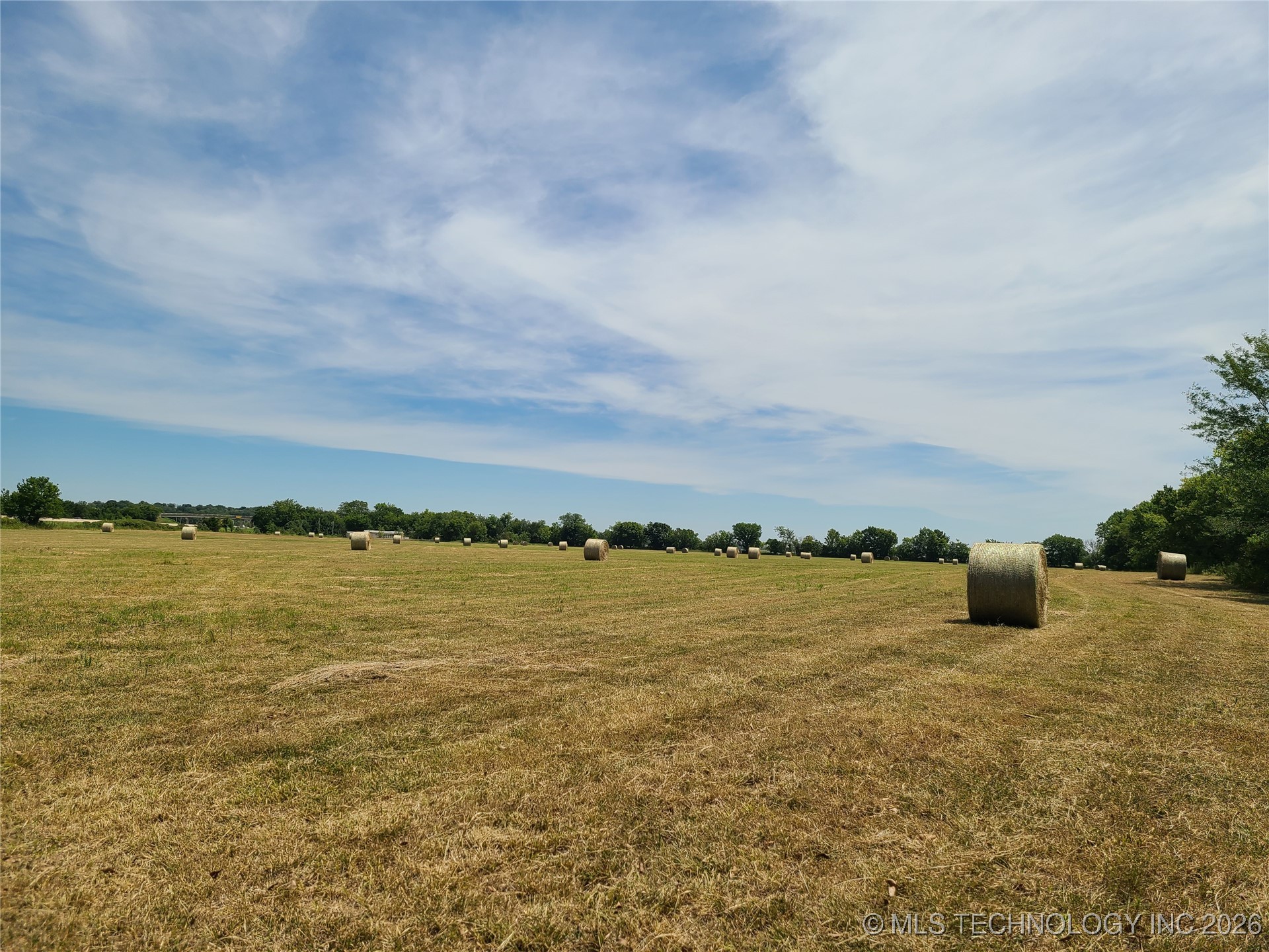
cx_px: 634
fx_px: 953
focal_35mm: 26
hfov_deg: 67.3
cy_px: 476
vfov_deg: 53.1
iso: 40
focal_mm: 5.4
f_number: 1.8
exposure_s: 1/3809
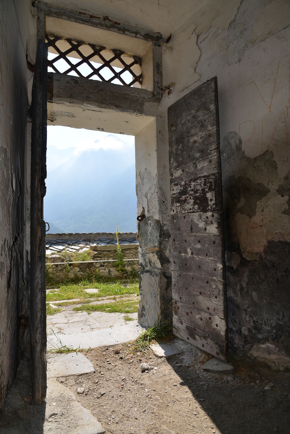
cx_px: 145
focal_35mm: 24
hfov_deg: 53.1
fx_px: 290
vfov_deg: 73.7
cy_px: 217
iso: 100
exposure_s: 1/80
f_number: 14
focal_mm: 24
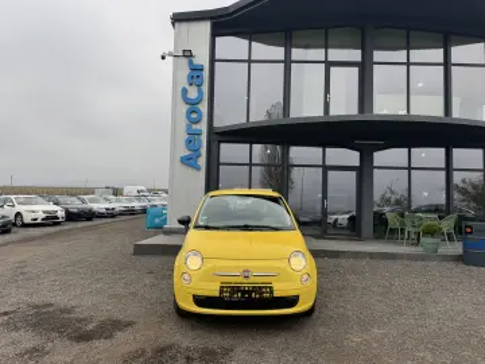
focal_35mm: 24
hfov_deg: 71.6
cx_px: 242
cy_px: 182
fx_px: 336
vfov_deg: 56.8
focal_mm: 6.76
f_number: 1.78
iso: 80
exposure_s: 1/470
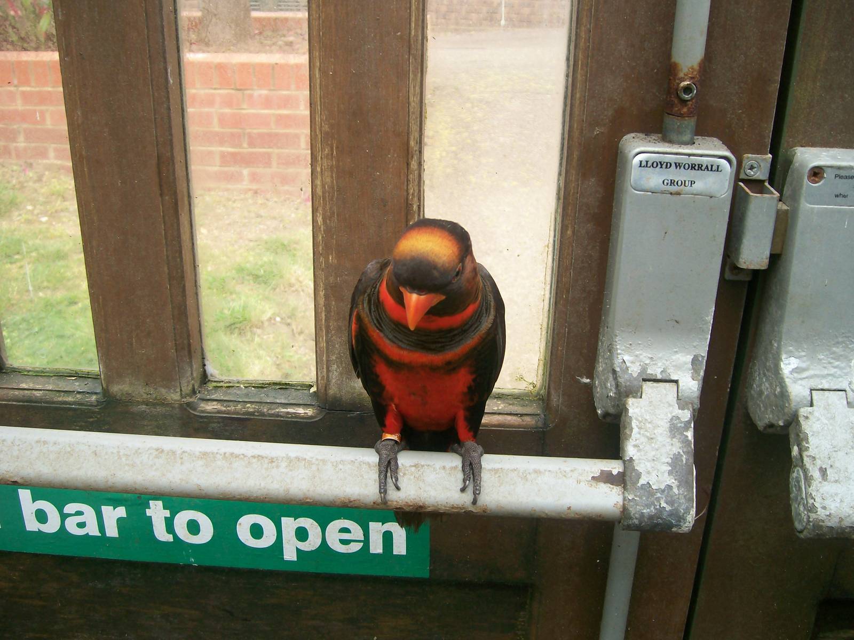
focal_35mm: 35
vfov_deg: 40.7
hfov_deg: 52.6
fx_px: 863
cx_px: 427
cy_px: 320
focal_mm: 5.8
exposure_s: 1/97.5
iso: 80
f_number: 2.8
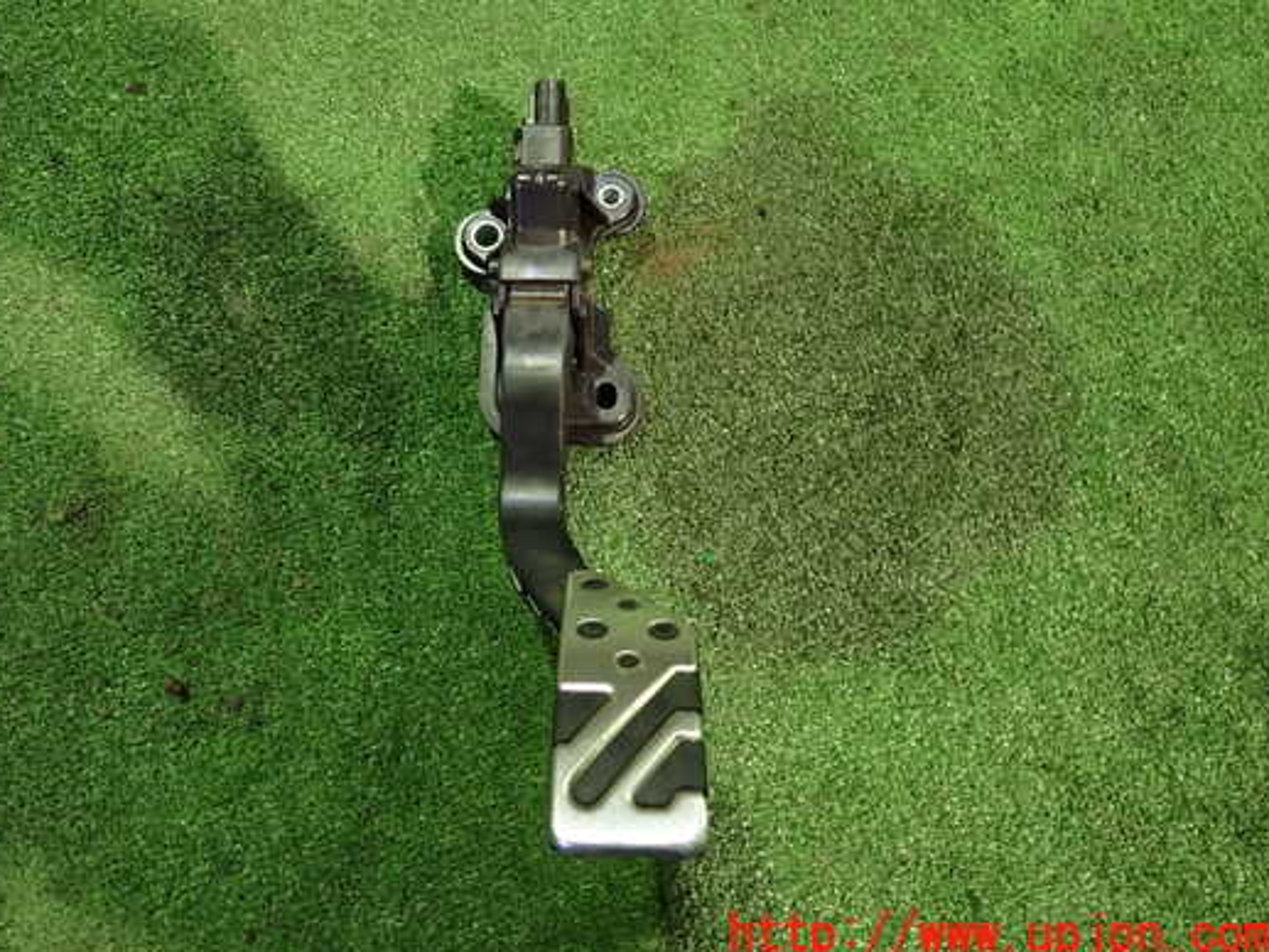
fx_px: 1063
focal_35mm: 29
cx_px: 547
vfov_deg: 48.1
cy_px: 415
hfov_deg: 61.4
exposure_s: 1/25
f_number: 2
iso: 800
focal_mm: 4.5
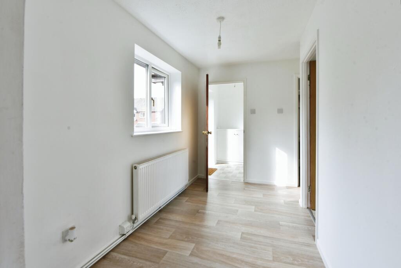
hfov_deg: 96.7
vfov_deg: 73.8
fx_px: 178
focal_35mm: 16
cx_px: 200
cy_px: 134
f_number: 11
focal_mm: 16
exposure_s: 1/80
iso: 800
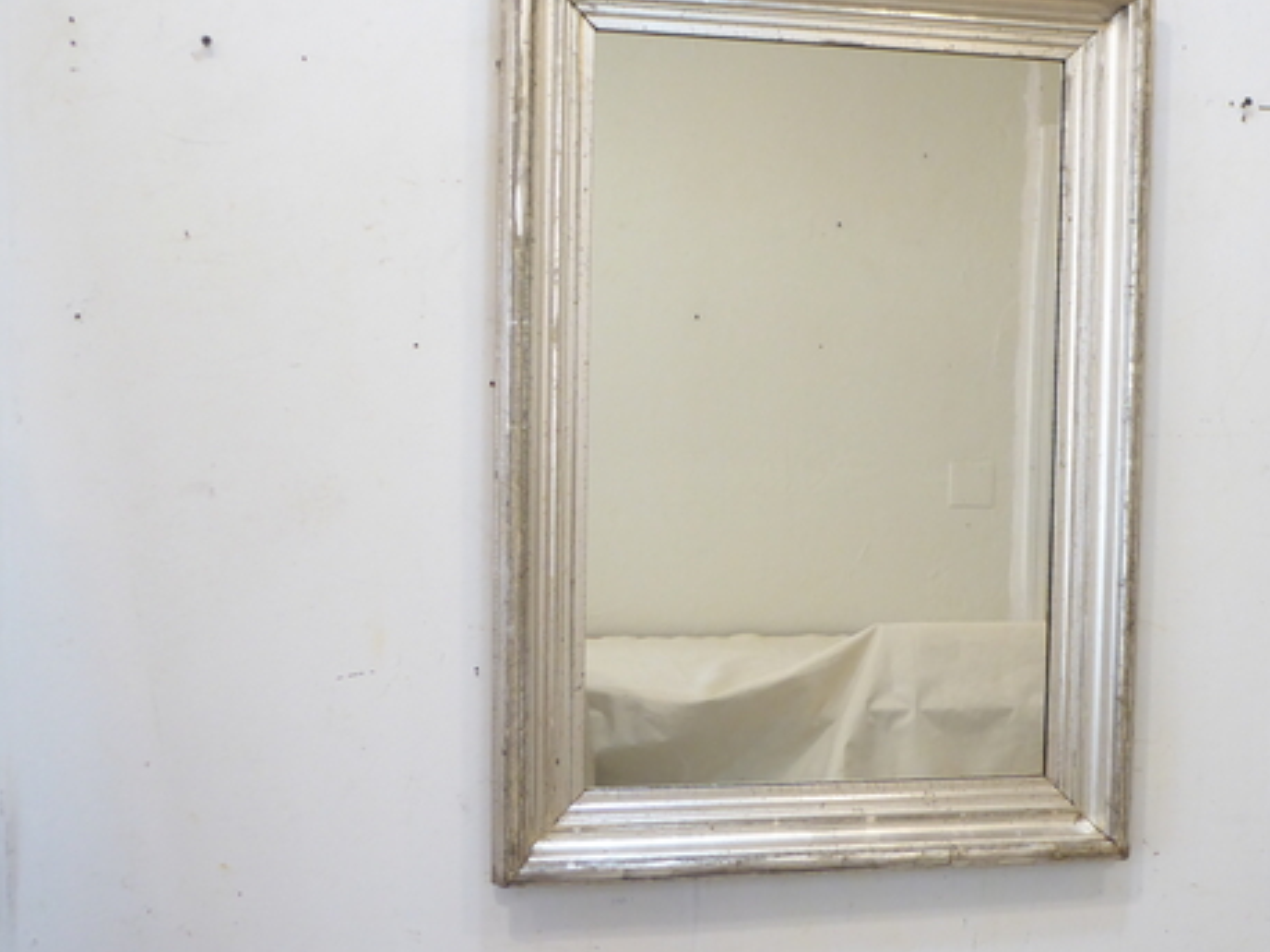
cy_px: 487
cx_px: 827
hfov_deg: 37.2
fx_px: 1871
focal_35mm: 51
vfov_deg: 28.5
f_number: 3.7
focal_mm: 6.7
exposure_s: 1/30
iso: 400
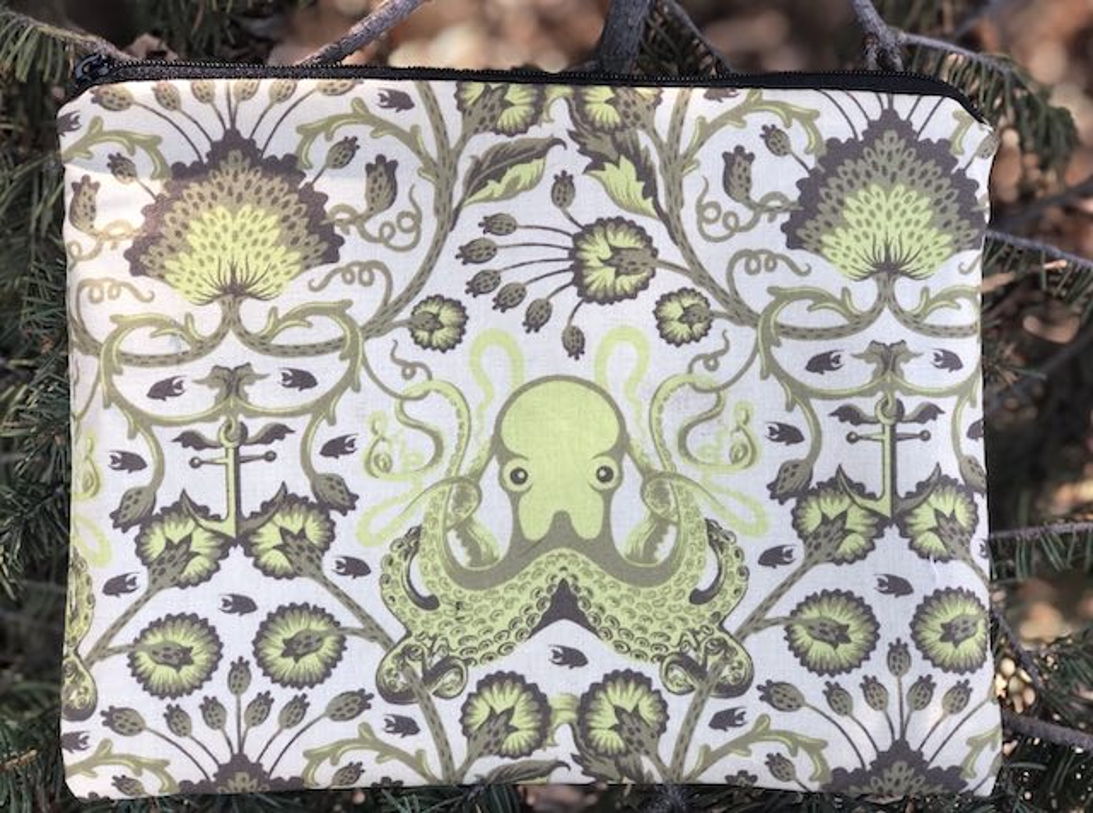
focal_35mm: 57
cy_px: 406
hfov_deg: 33.9
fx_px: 1794
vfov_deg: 25.5
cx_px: 546
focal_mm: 6.6
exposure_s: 1/40
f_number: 2.8
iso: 20
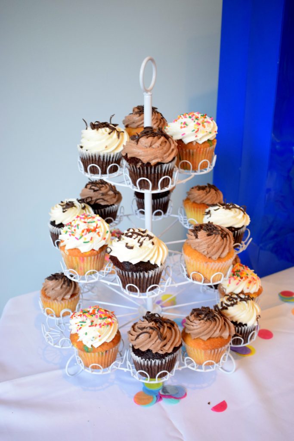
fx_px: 459
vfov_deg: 51.3
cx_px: 147
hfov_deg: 35.5
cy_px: 220
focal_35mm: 38
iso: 1250
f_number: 4
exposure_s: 1/40
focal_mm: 25
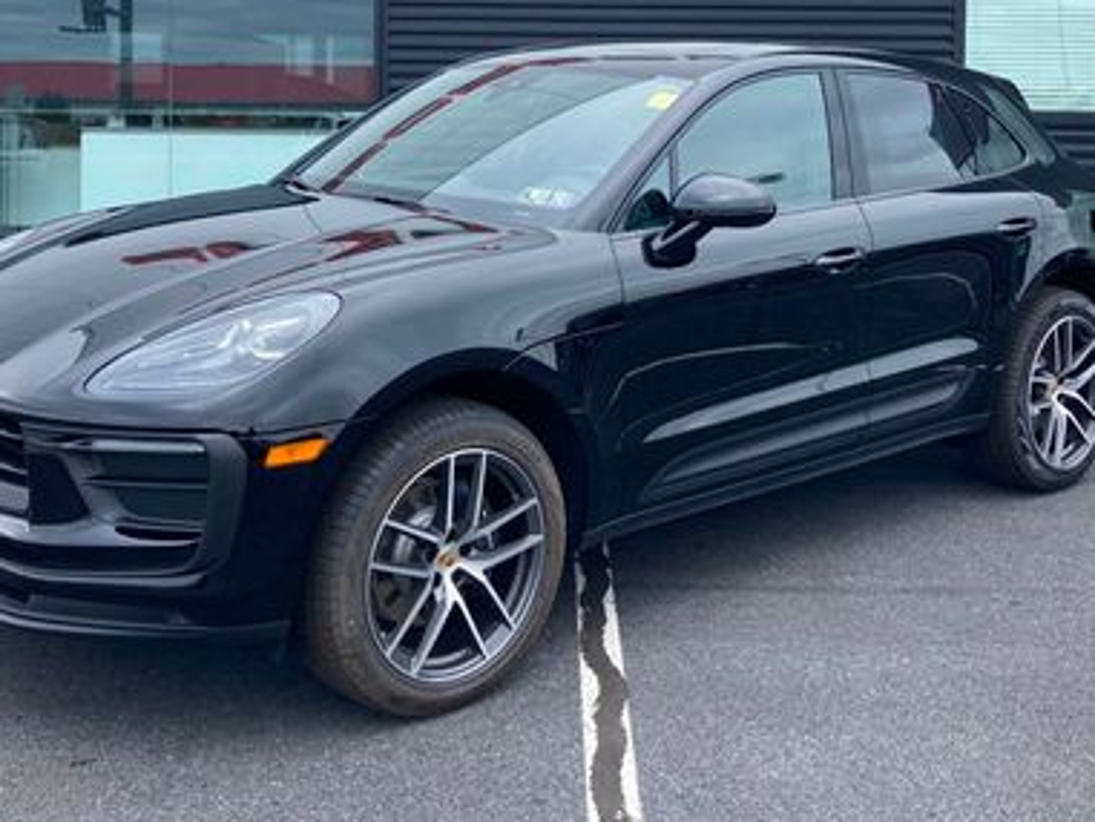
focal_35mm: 47
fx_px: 1487
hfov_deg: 40.4
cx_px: 529
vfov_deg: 30.2
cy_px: 164
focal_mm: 3.99
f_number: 1.8
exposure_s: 1/545
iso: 20
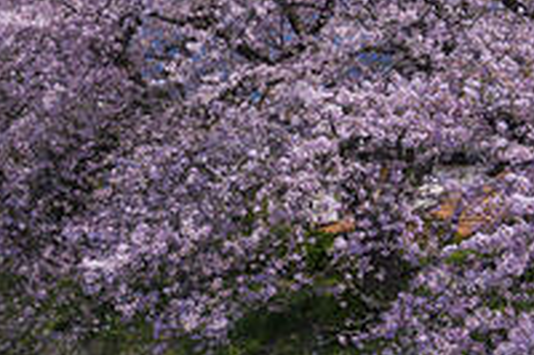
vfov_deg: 9.1
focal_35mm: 150
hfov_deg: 13.3
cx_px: -127
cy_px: 61
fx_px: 2223
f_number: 11
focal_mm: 50
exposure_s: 1/50
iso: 100
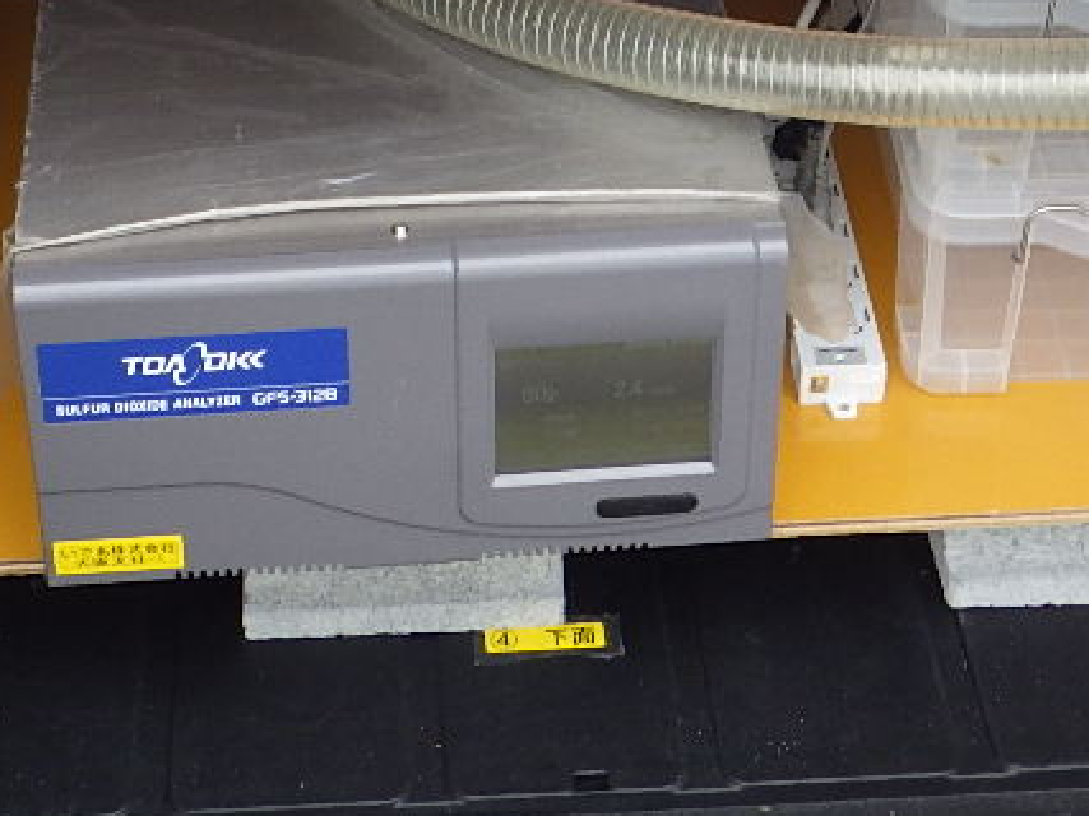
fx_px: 2642
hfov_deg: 23.3
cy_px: -191
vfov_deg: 16.7
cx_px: 479
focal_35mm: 84
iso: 125
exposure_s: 1/160
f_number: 4.2
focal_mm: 5
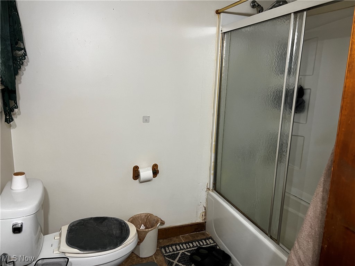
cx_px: 178
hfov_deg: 67.3
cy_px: 133
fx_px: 267
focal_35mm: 26
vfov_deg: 53.1
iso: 160
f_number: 1.5
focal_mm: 5.7
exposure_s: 1/60
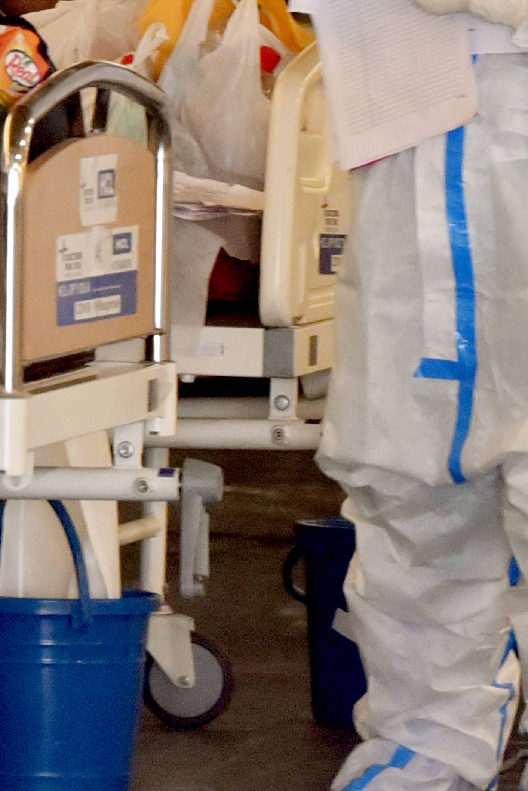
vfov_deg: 6.0
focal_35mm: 341
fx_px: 7501
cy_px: 150
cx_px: -263
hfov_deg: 4.0
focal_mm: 120
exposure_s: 1/80
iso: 2500
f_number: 3.5
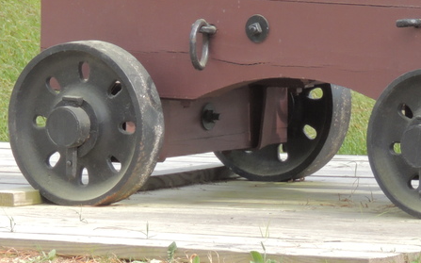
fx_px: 6446
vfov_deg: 2.3
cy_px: -8
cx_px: 157
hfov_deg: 3.7
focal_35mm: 562
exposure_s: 1/125
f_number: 4.6
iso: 100
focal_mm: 33
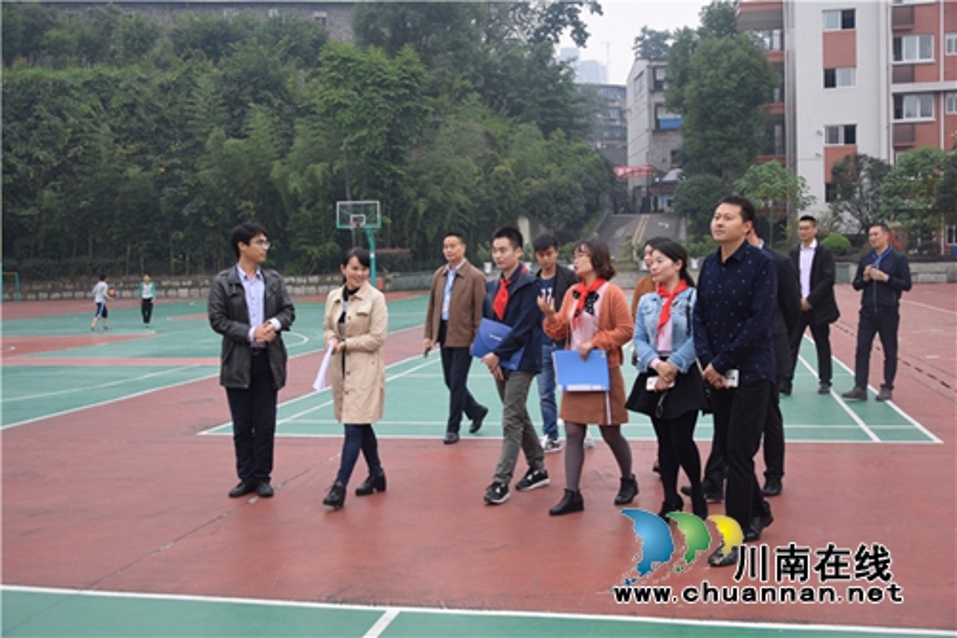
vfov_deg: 34.2
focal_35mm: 39
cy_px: 319
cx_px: 478
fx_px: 1036
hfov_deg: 49.6
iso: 100
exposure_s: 1/80
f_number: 4
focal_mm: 26
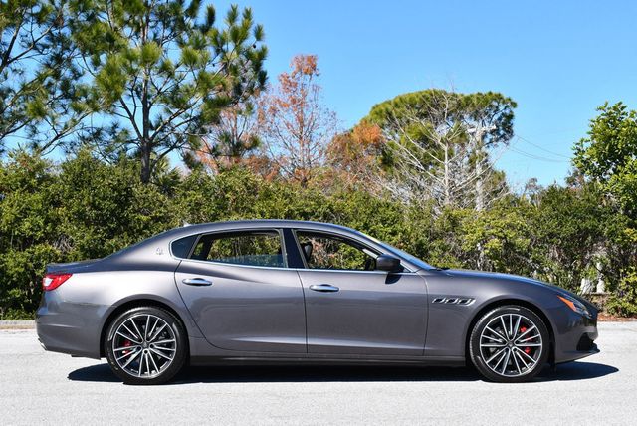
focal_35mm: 60
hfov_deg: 33.4
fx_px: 1063
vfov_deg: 22.7
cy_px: 213
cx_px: 318
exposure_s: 1/250
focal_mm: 30
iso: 125
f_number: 8
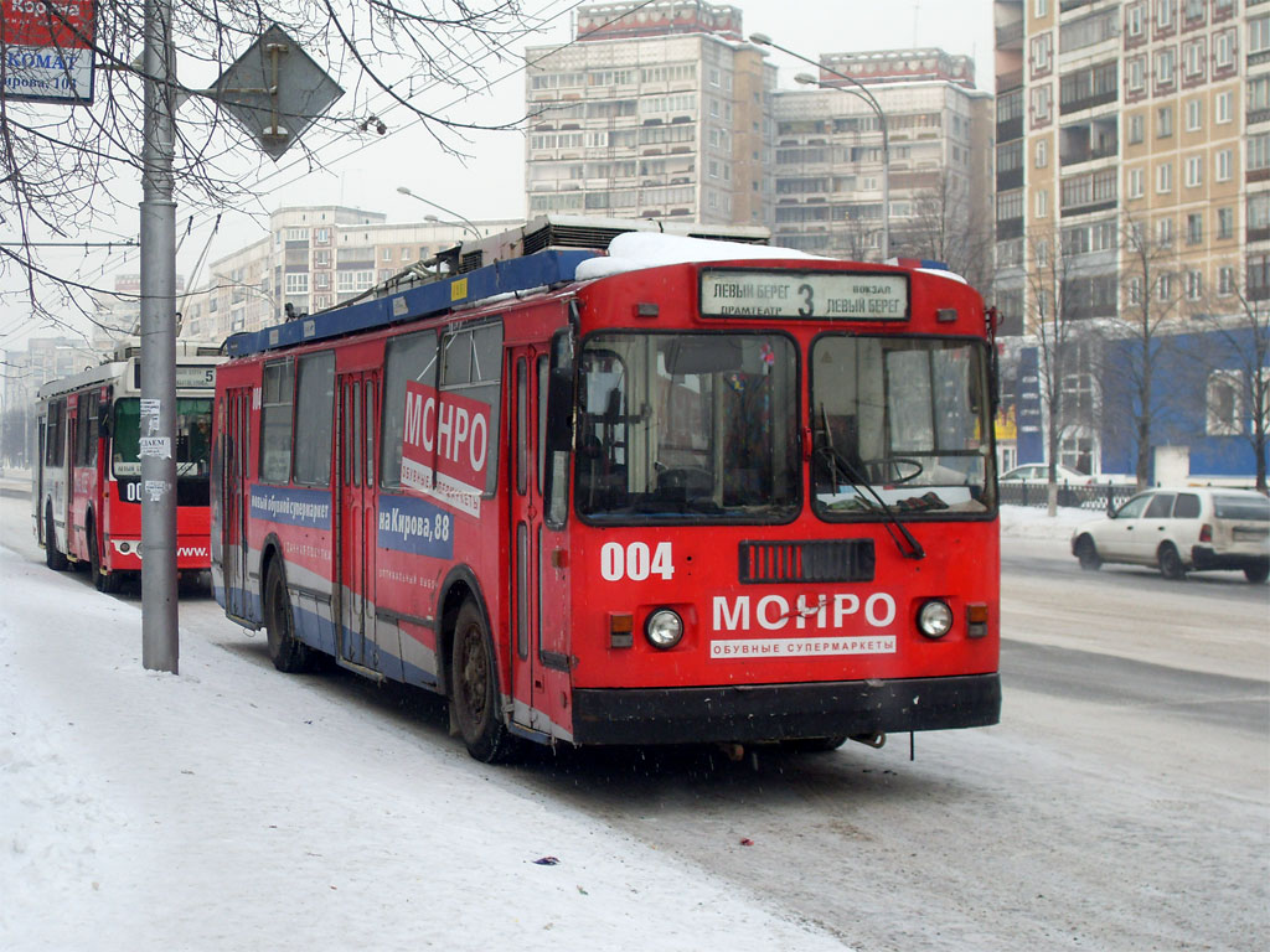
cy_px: 476
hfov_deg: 30.7
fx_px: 2311
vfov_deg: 23.3
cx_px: 635
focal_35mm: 63
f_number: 3.7
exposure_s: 1/180
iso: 80
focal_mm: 10.1
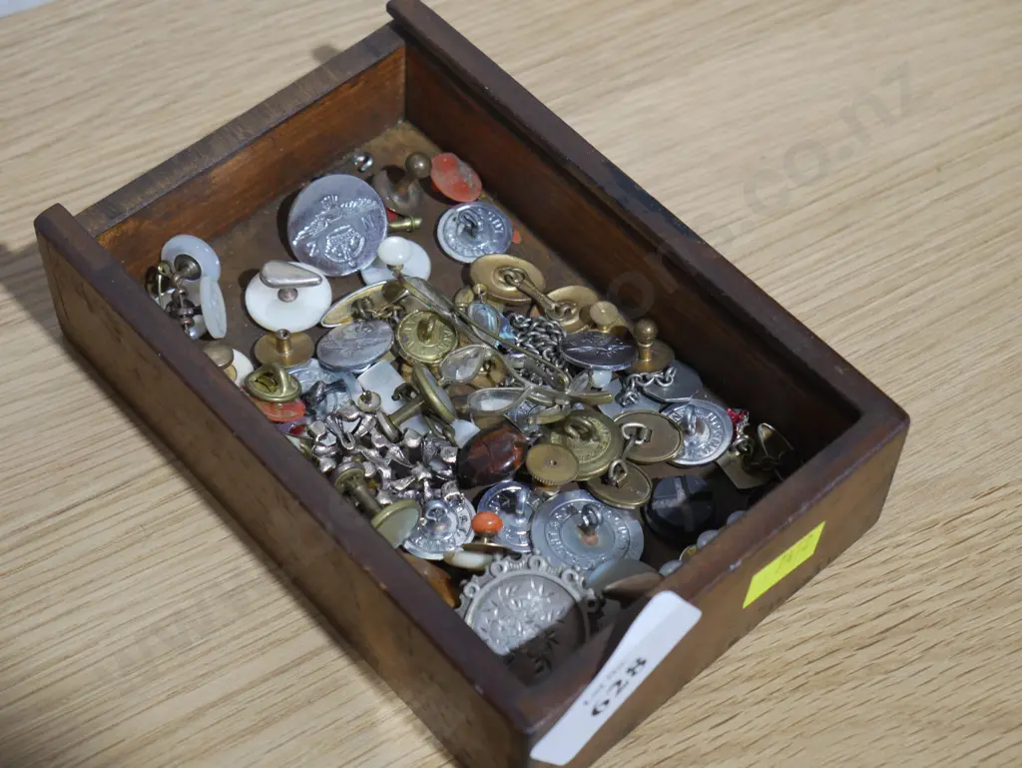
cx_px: 511
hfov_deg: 28.5
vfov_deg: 21.6
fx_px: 2009
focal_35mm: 68
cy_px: 384
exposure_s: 1/80
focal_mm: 34
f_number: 5.4
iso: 1000
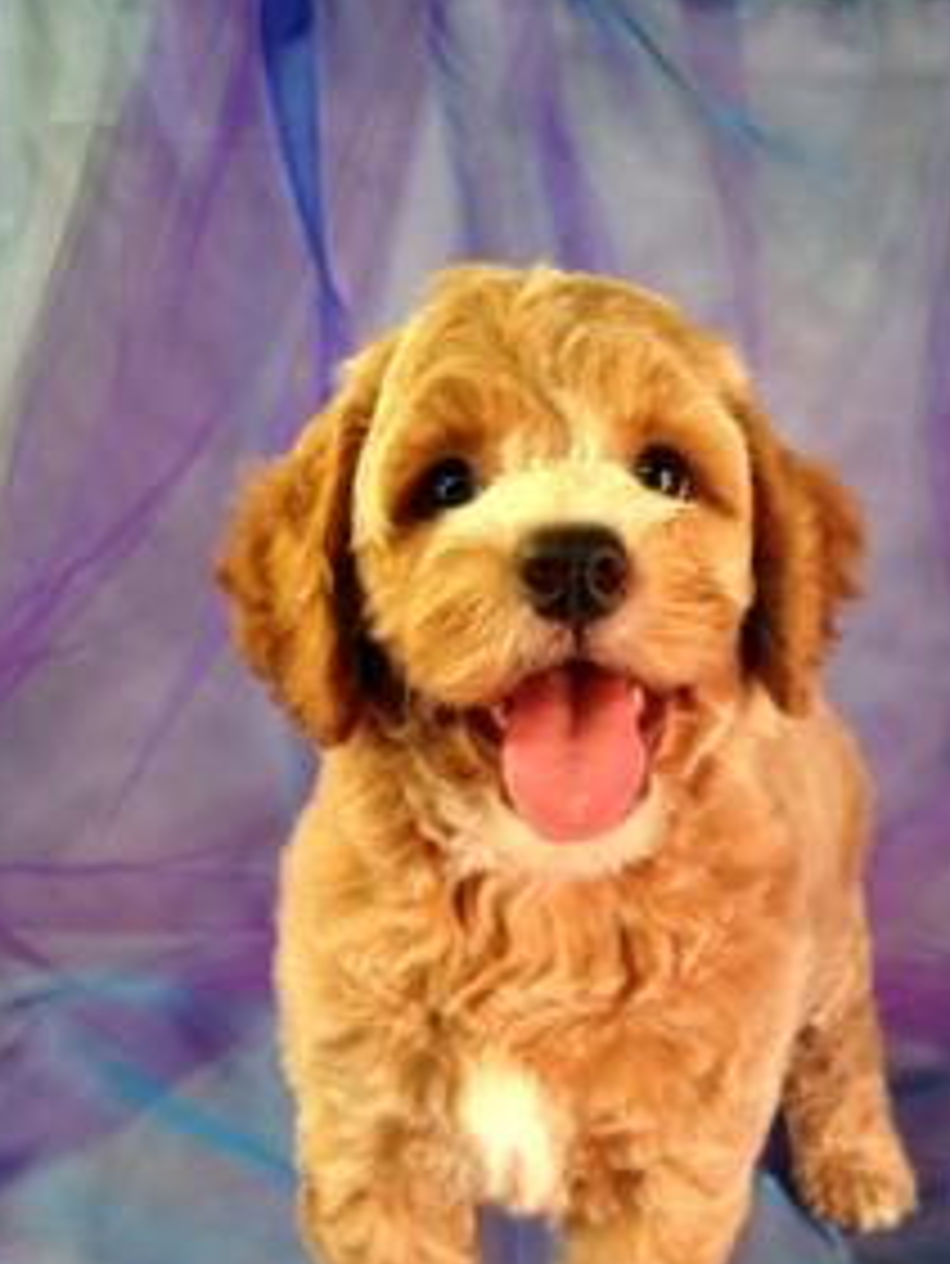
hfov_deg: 30.8
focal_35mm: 47
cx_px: 581
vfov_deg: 39.7
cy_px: 882
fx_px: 1719
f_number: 2.4
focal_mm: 4.12
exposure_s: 1/24
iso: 50
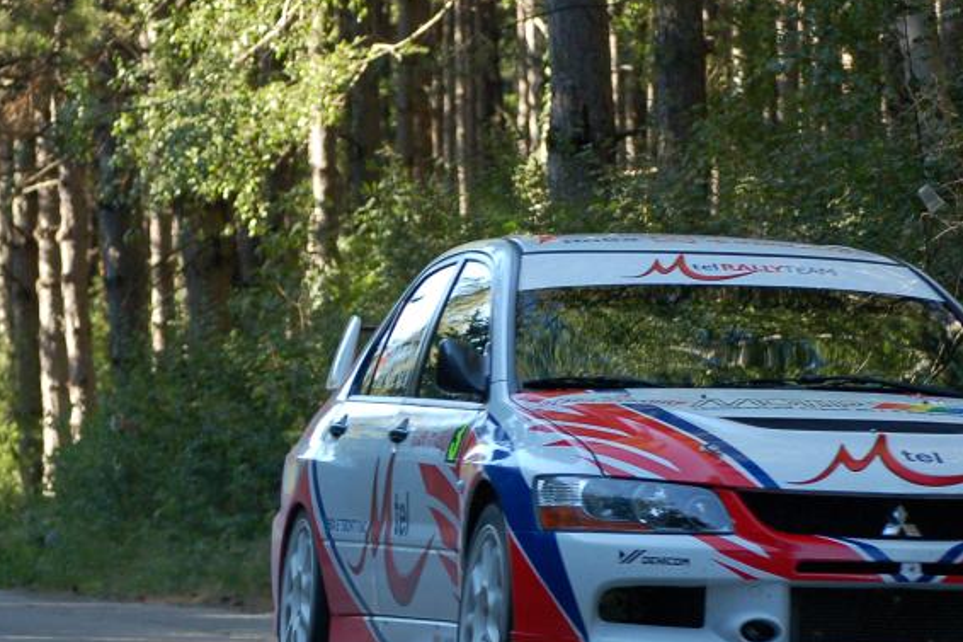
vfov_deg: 6.3
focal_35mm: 217
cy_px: 502
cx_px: 502
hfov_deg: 9.5
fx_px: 5803
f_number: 4.5
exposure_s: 1/500
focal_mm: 80
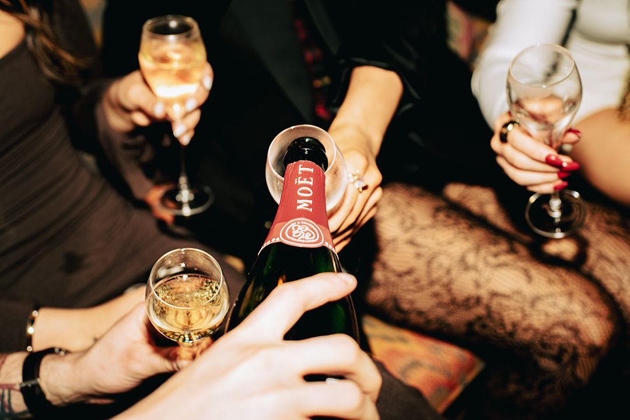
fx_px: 875
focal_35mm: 50
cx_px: 315
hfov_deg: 39.6
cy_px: 210
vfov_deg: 27.0
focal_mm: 50
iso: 800
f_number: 4.5
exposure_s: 1/25
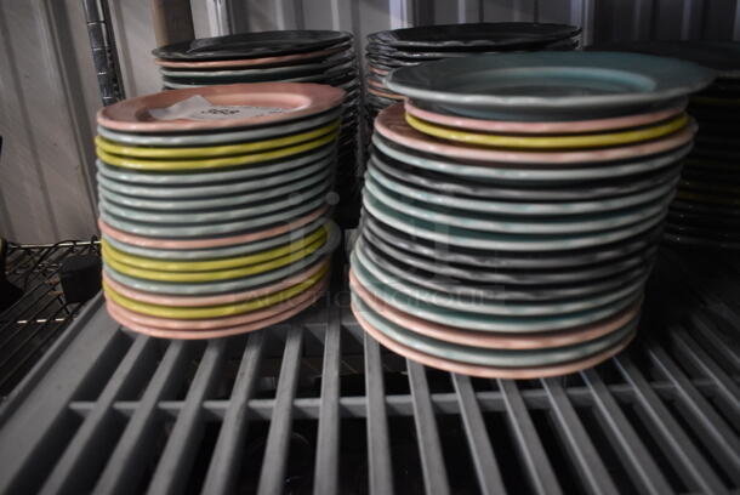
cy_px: 248
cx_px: 370
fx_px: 556
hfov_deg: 67.3
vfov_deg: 48.0
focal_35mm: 27
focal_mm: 18
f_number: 3.5
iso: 4000
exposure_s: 1/125
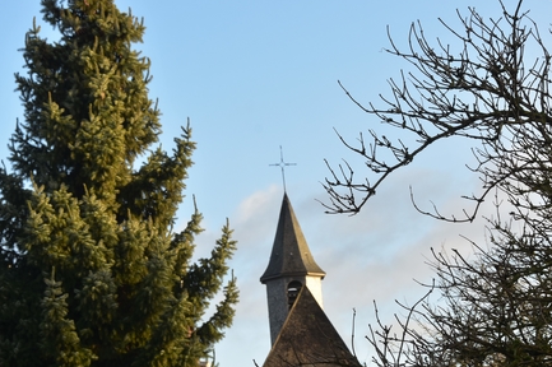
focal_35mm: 104
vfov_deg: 13.1
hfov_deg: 19.6
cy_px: 238
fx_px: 1593
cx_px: 314
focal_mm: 50
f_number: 10
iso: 200
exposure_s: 1/80
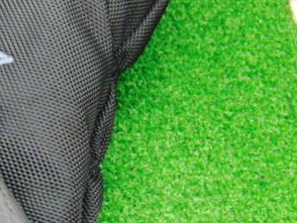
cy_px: 199
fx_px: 678
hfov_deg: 23.6
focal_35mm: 79
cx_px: -1
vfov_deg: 18.4
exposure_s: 1/13
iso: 400
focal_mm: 6.42
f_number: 3.6
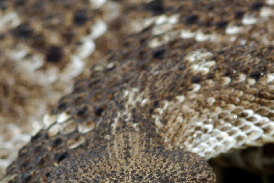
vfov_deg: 2.8
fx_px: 3726
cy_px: 147
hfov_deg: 4.2
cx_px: 128
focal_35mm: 490
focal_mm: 105
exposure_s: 1/640
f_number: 7.1
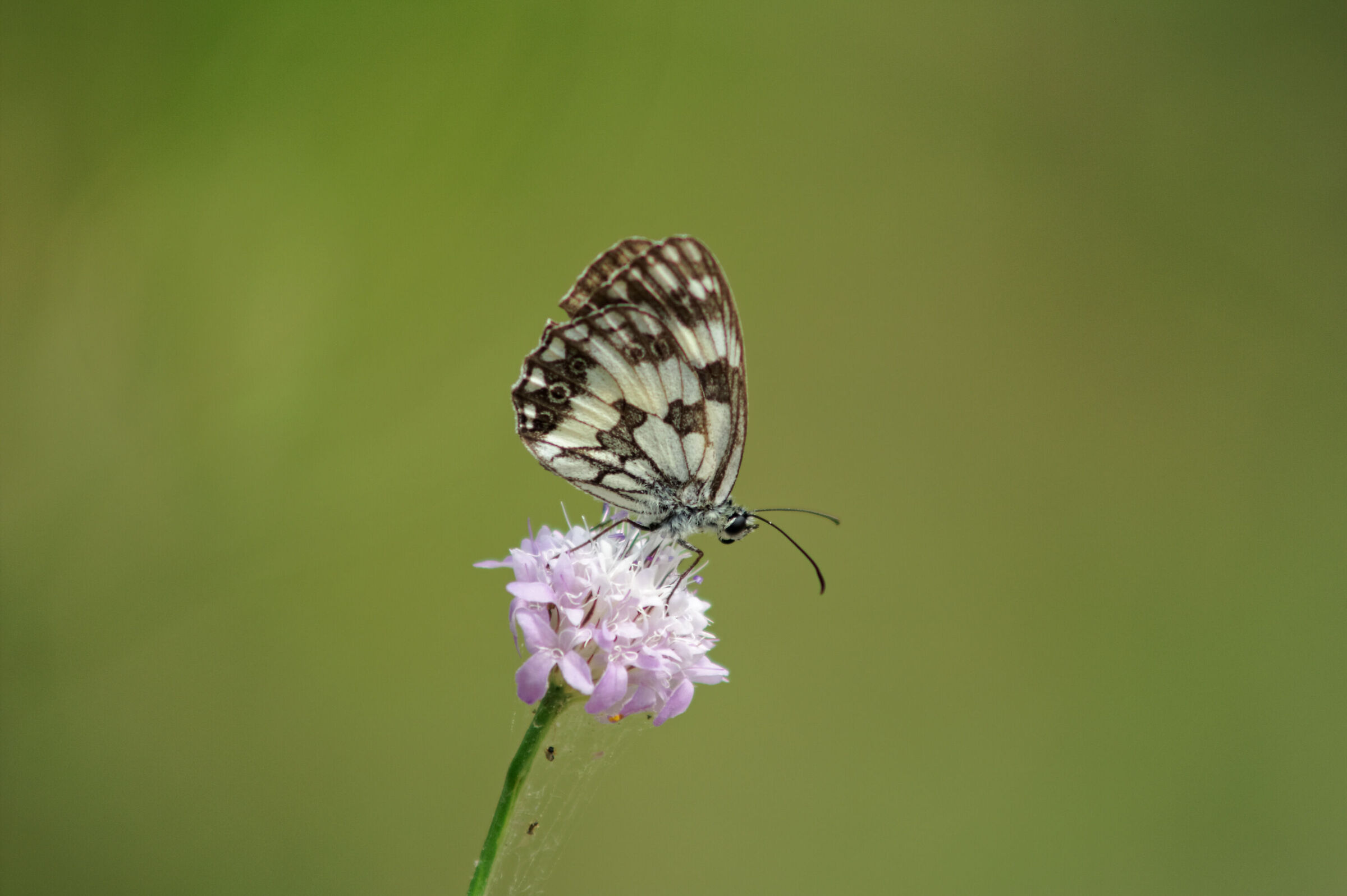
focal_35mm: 315
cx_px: 674
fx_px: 11776
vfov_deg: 4.4
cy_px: 448
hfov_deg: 6.5
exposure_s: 1/400
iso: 125
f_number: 5
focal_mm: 210
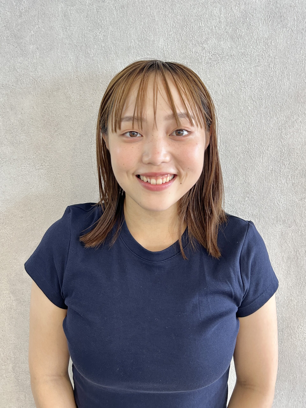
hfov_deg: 53.1
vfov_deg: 67.3
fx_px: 306
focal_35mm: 26
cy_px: 204
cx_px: 153
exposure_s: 1/60
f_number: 1.5
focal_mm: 5.7
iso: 250
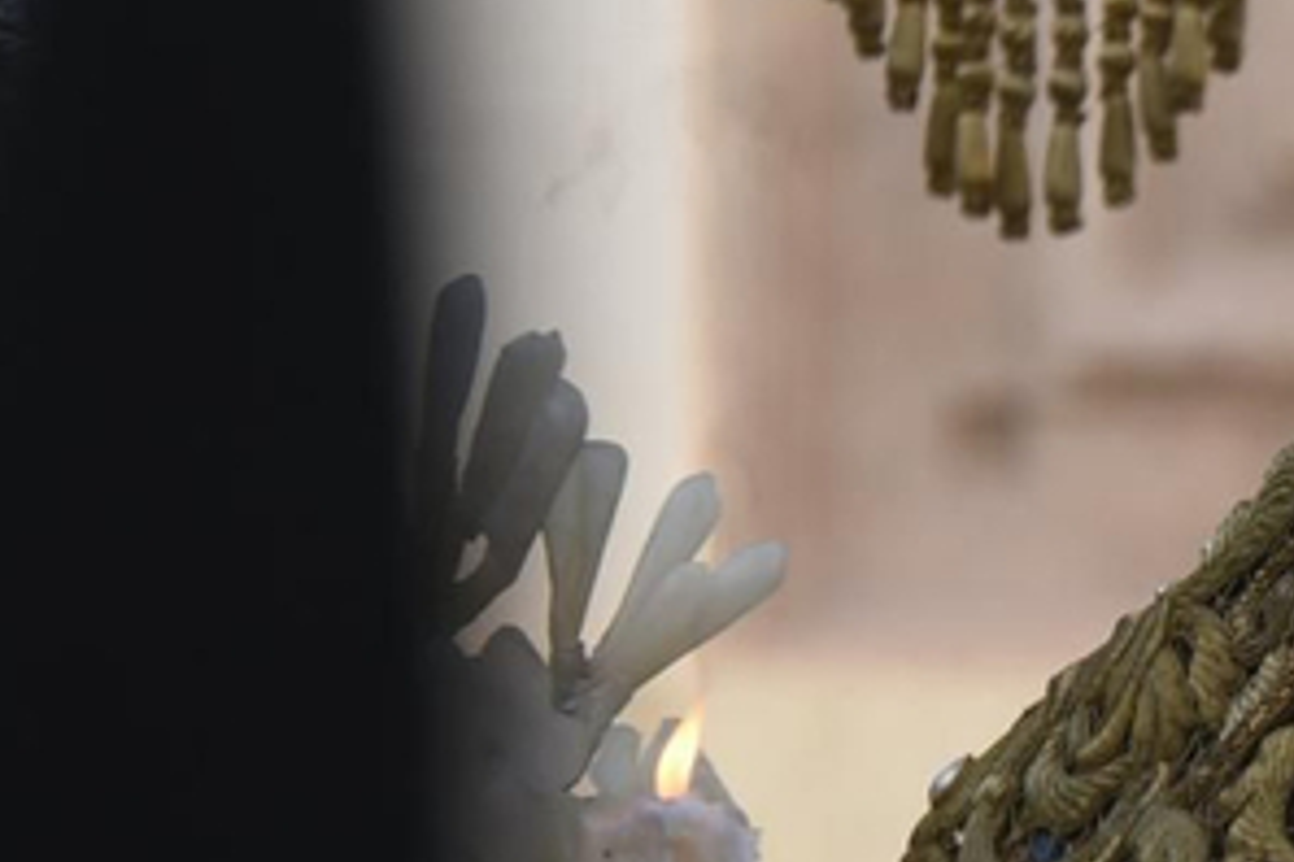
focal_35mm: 942
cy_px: 118
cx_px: 2431
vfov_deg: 1.5
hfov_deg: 2.2
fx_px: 33857
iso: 180
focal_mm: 175
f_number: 5
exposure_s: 1/160
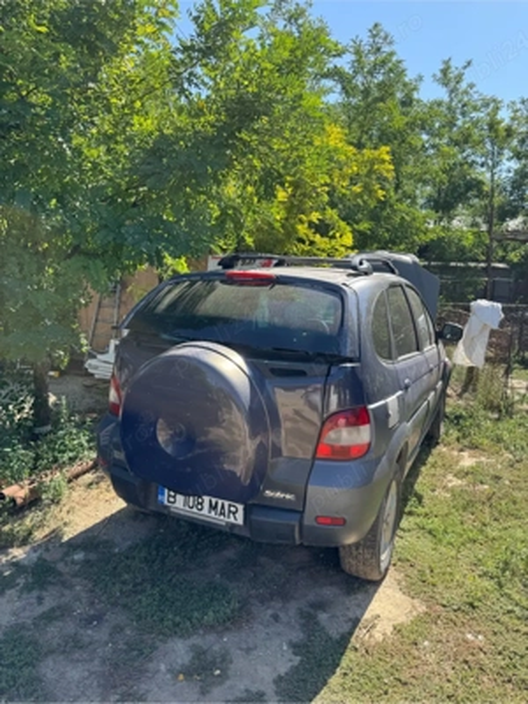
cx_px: 264
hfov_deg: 56.8
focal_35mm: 24
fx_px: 488
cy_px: 352
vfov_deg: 71.6
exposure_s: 1/1238
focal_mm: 6.76
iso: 80
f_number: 1.78
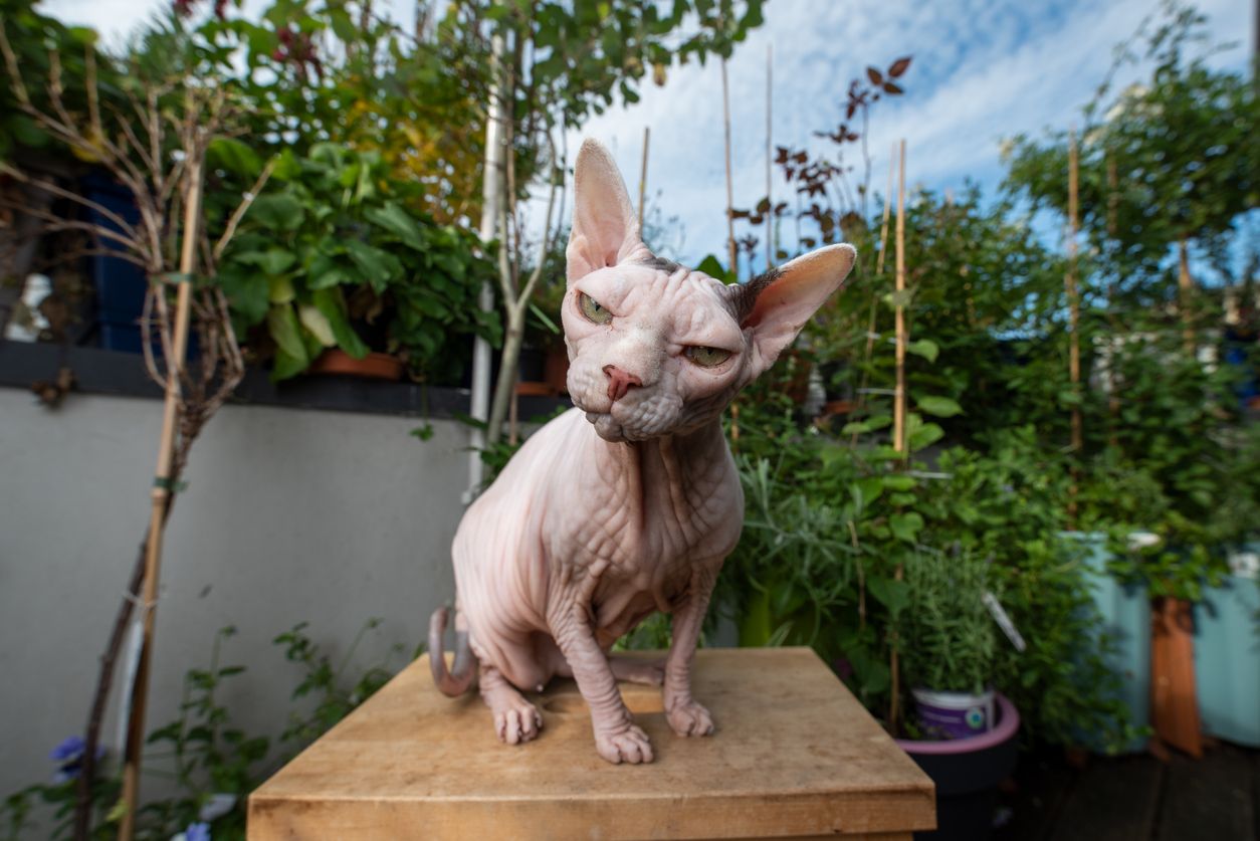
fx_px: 525
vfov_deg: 77.4
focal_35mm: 15
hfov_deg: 100.4
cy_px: 420
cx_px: 630
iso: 50
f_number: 5.6
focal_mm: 15
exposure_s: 1/250
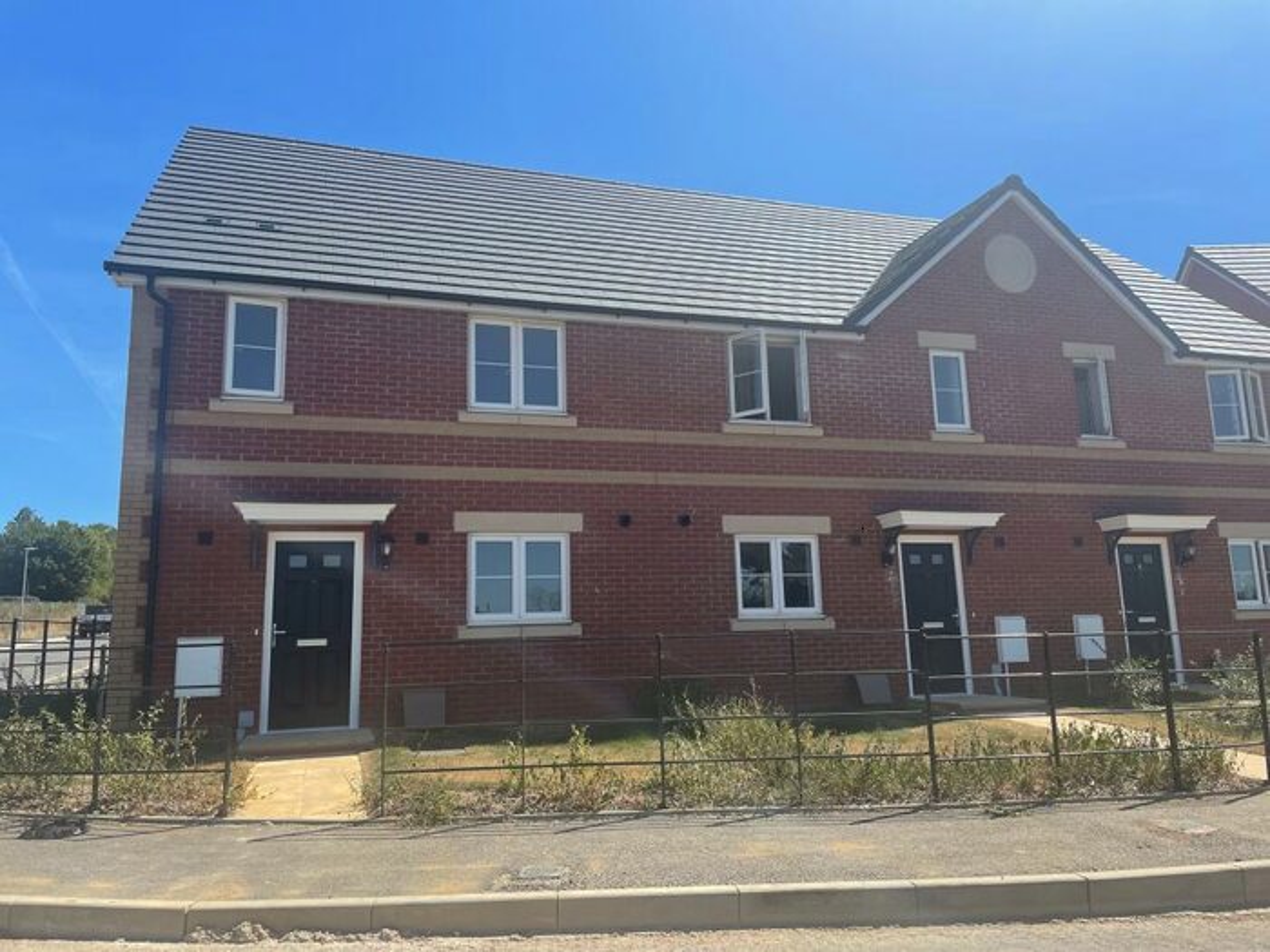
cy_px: 476
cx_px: 635
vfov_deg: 53.1
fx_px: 954
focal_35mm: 26
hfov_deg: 67.3
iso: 32
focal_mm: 4.2
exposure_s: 1/2817
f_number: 1.6
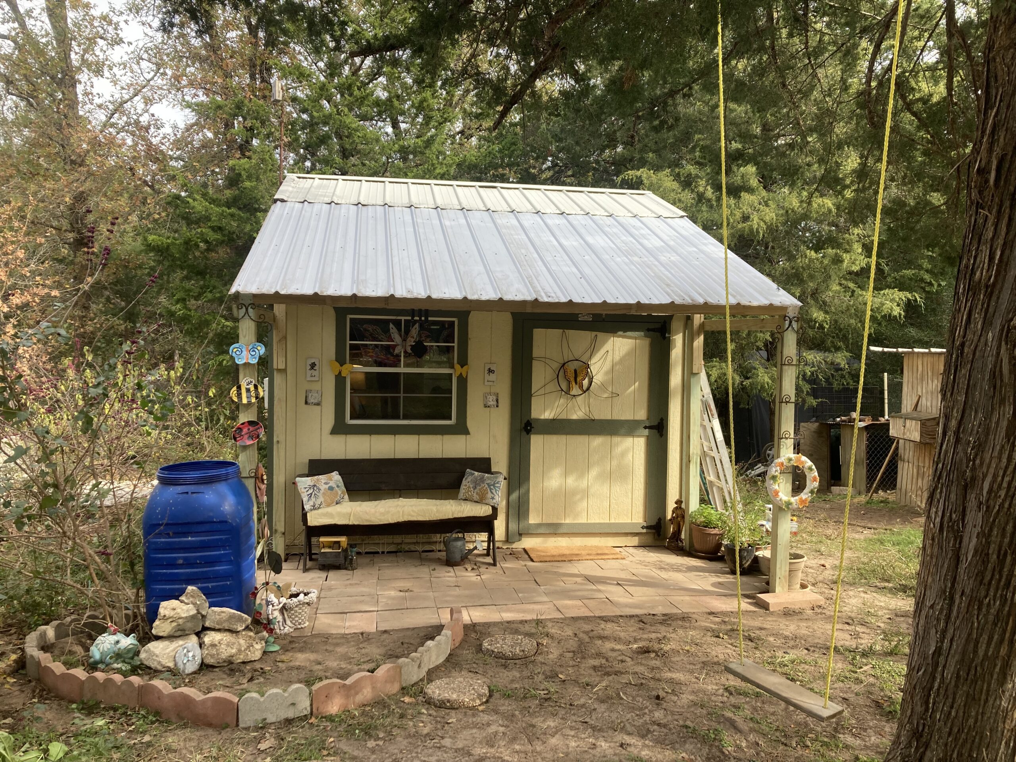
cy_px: 381
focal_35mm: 28
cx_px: 508
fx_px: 822
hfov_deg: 63.4
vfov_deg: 49.7
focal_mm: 3.99
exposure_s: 1/369
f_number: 1.8
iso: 20
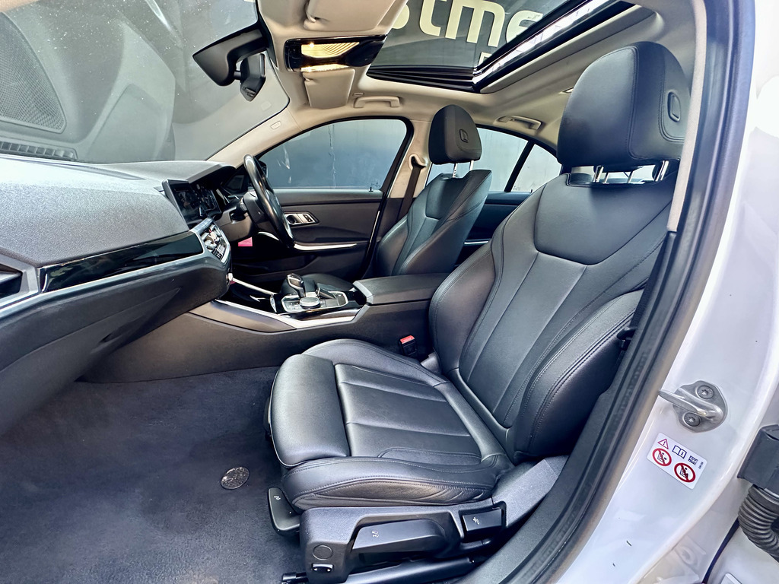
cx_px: 390
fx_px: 315
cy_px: 292
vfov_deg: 85.7
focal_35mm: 14
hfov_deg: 102.1
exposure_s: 1/49
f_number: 2.2
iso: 800
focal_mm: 2.22
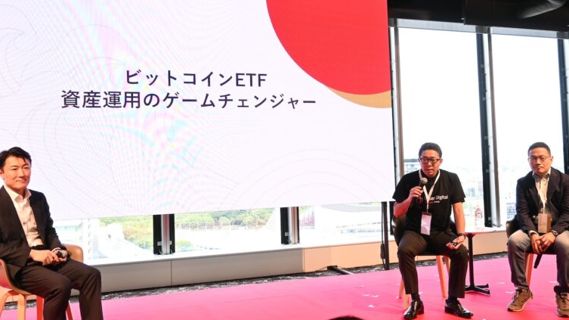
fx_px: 472
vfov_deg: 37.3
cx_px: 280
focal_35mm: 31
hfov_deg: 62.2
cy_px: 133
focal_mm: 19.5
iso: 200
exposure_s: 1/60
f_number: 4
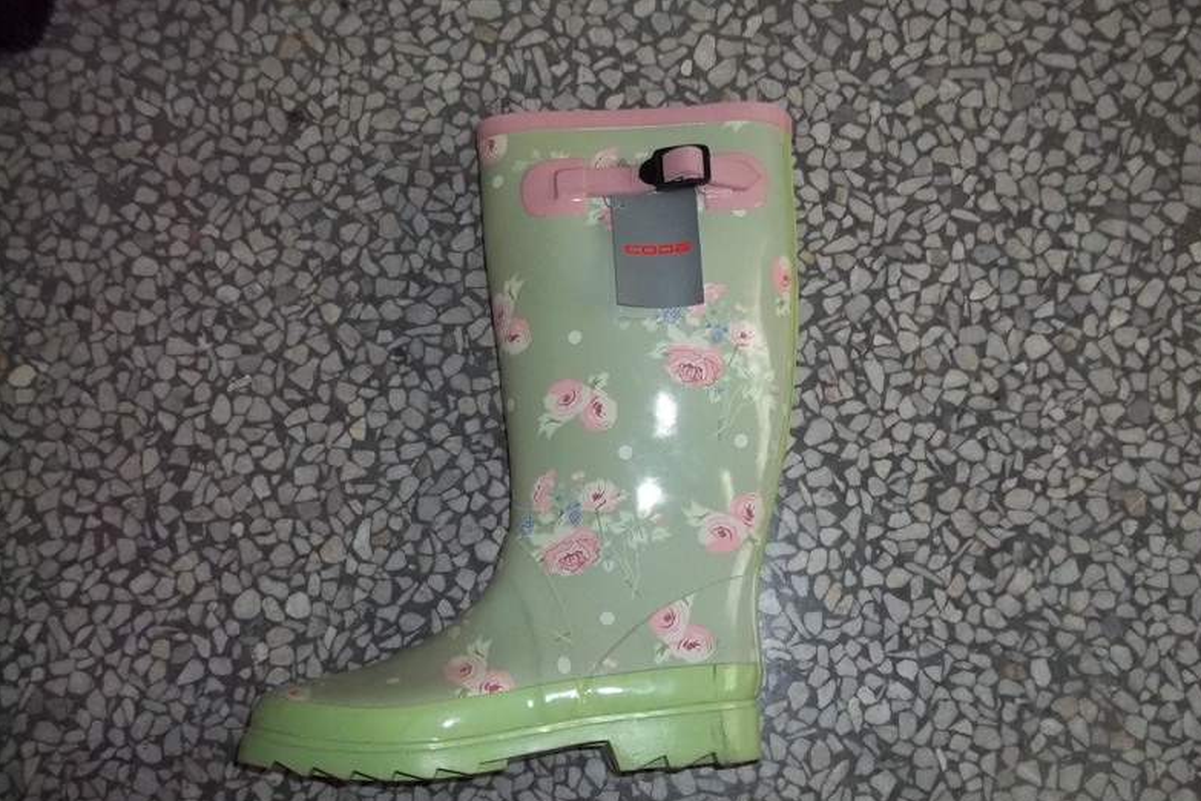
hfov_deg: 55.8
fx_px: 1134
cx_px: 607
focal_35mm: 34
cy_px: 447
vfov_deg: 38.8
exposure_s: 1/30
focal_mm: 5.7
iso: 160
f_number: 2.9
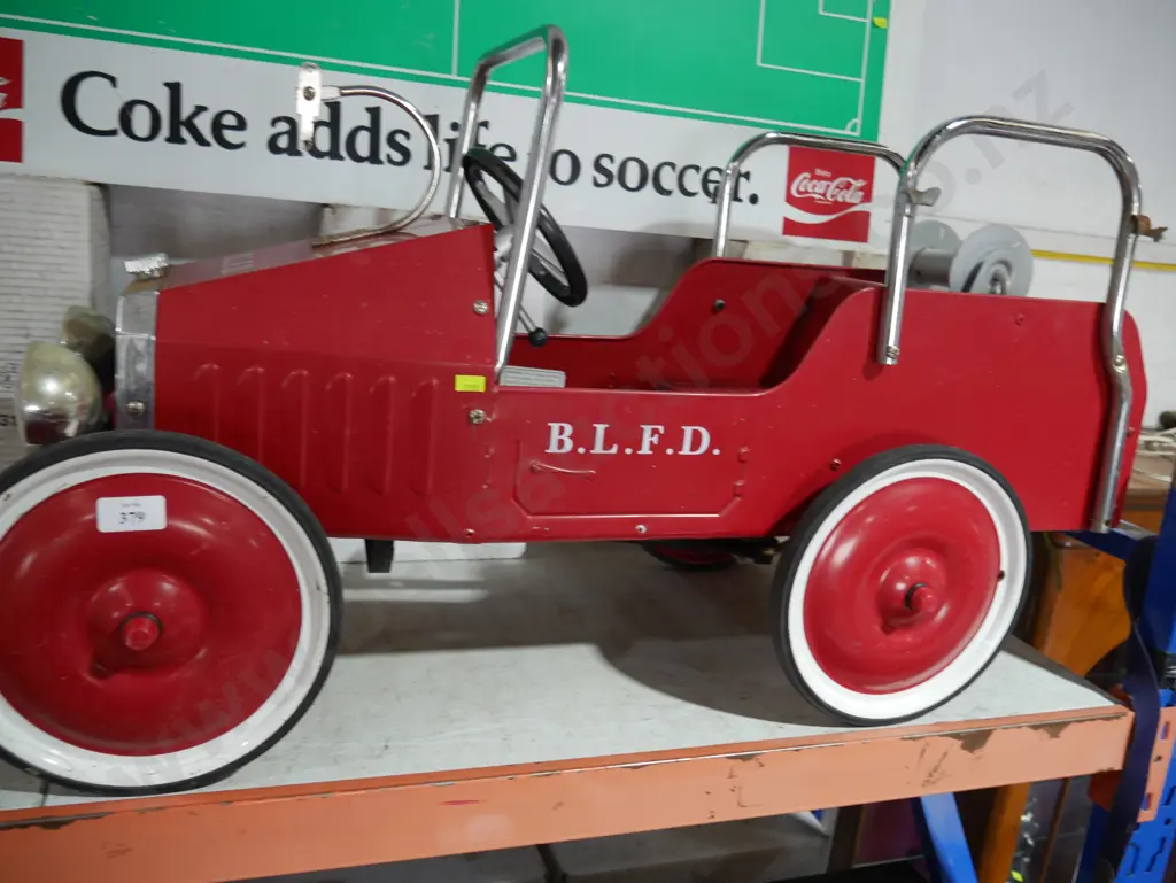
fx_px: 952
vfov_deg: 49.8
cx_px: 588
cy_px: 442
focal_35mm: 28
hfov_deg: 63.4
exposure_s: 1/60
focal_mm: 14
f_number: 3.5
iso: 500
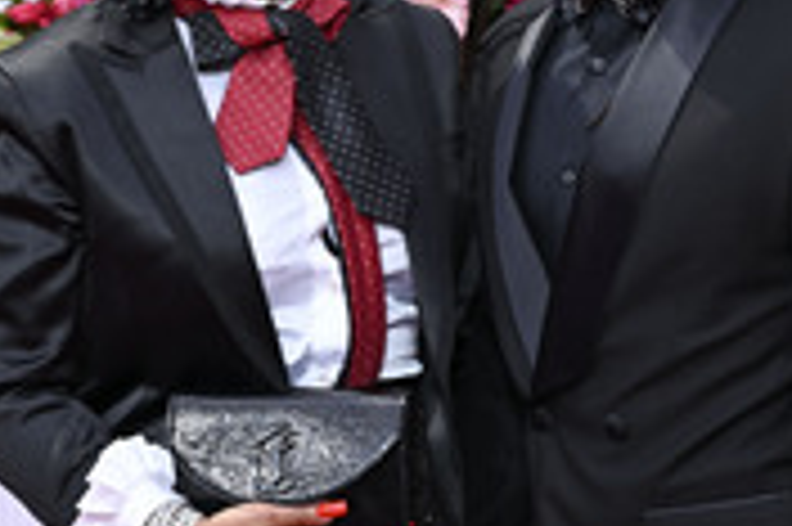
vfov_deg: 6.9
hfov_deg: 10.3
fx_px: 4396
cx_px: 394
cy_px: 153
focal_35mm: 200
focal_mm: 78
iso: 200
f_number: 6.3
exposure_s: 1/200
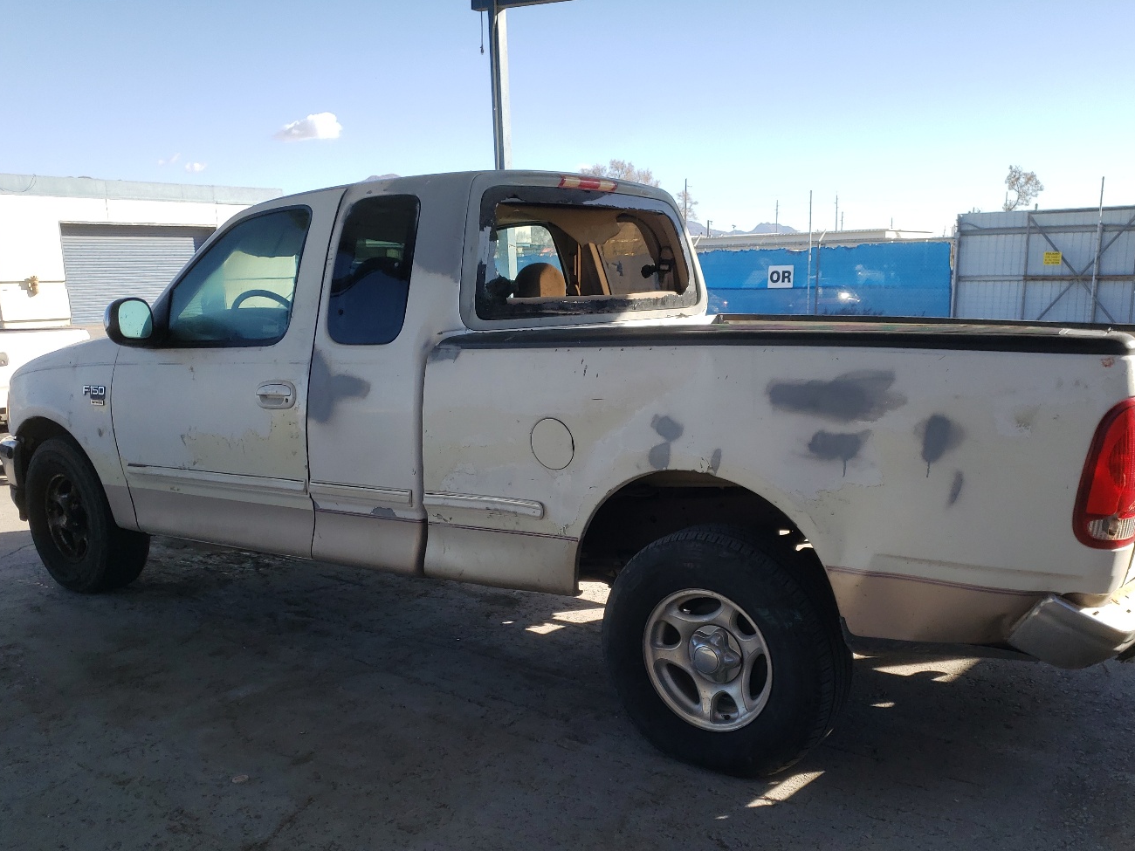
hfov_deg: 56.8
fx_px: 1049
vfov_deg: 43.9
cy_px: 523
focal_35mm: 32
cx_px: 603
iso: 50
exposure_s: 1/1429
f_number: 1.5
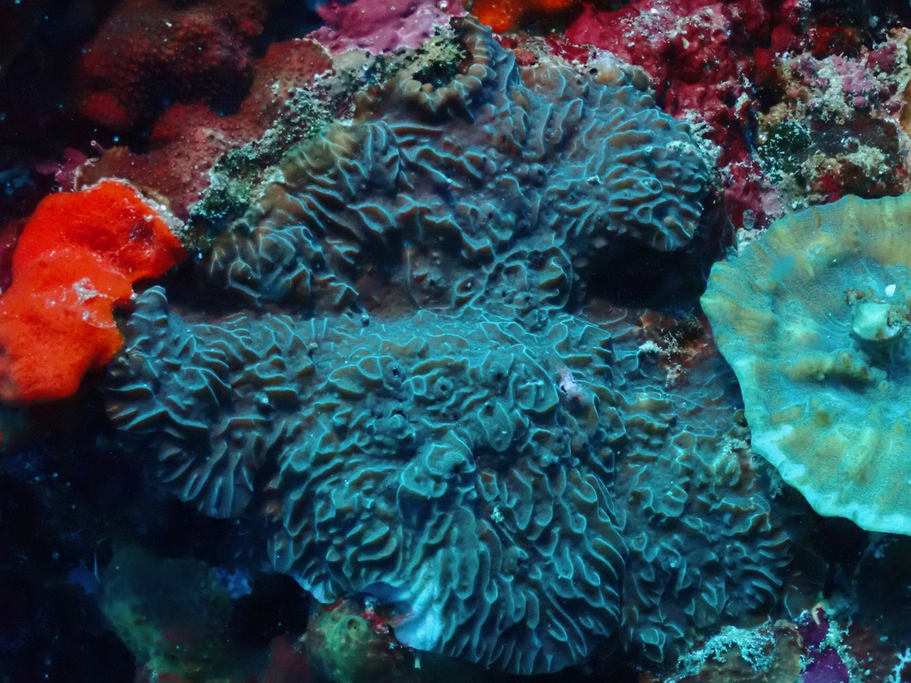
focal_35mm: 100
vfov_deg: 14.8
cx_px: 456
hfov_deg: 19.6
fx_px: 2632
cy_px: 342
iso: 1600
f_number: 6.3
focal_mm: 18
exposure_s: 1/200
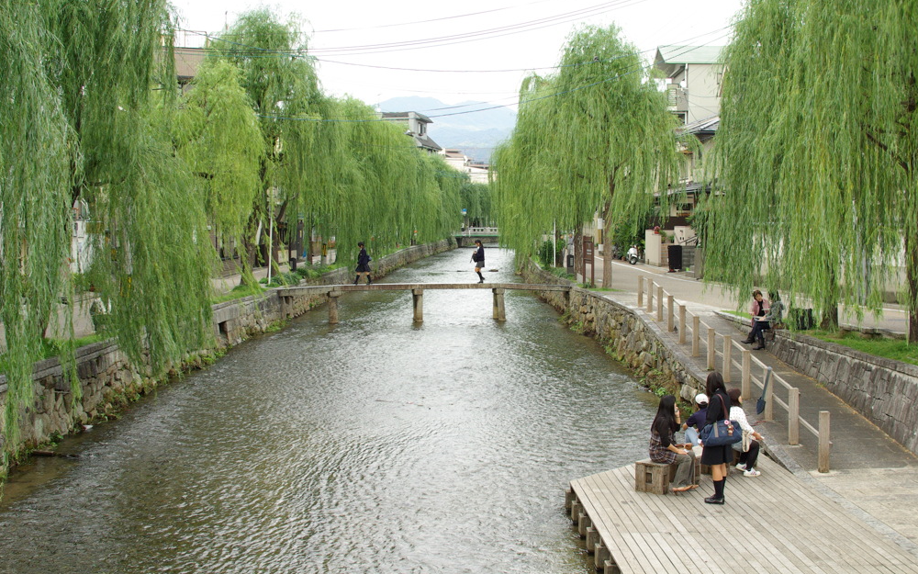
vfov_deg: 27.4
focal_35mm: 47
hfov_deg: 42.6
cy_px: 265
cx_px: 454
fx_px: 1176
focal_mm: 30
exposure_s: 1/180
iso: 200
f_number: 5.6
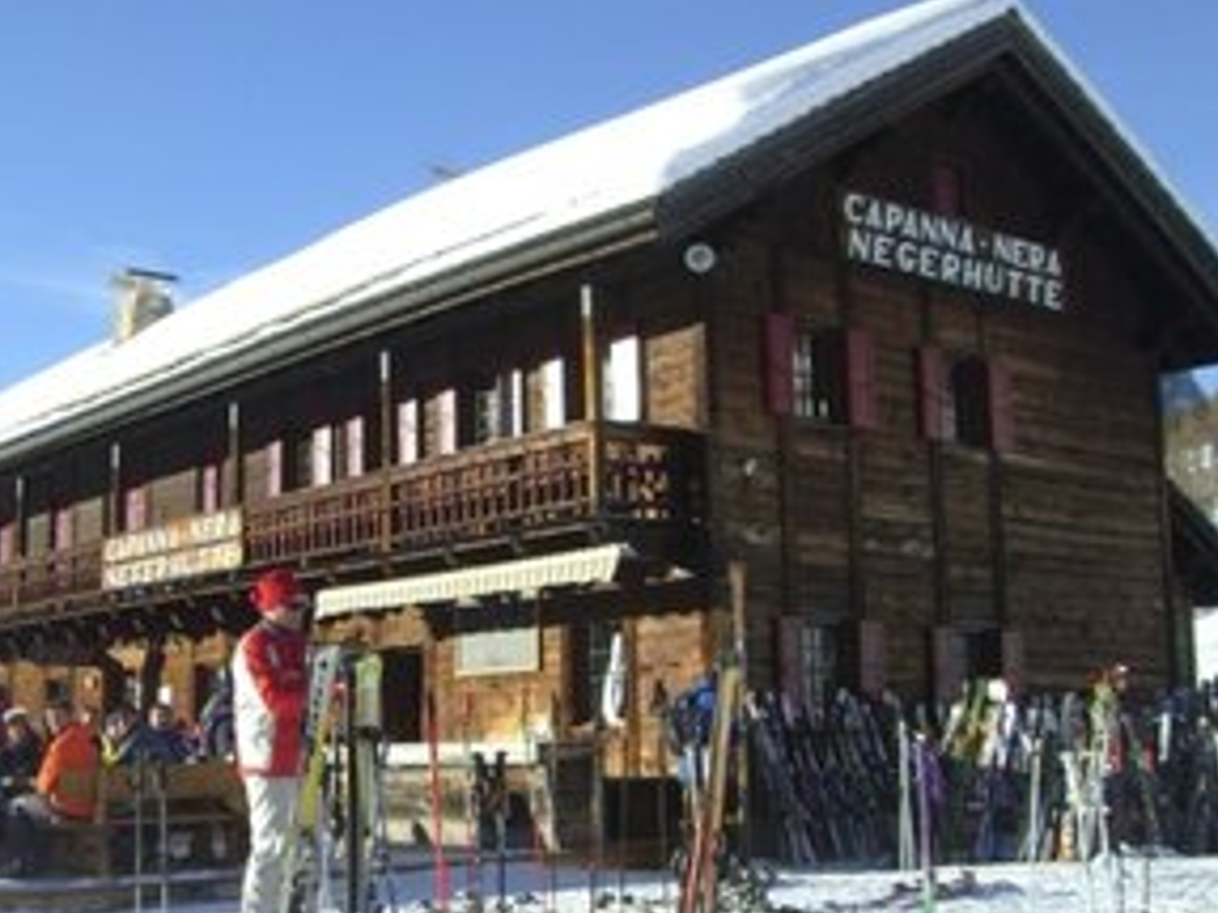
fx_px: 1864
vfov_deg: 27.5
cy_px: 476
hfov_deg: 35.9
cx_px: 441
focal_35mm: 53
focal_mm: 6.2
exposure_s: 1/400
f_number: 4.3
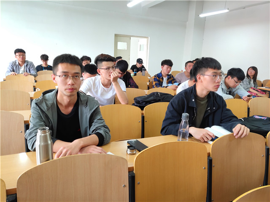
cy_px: 101
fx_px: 234
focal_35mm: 30
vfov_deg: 46.8
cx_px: 135
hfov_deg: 60.0
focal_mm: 4.35
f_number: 1.8
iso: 256
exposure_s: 1/50
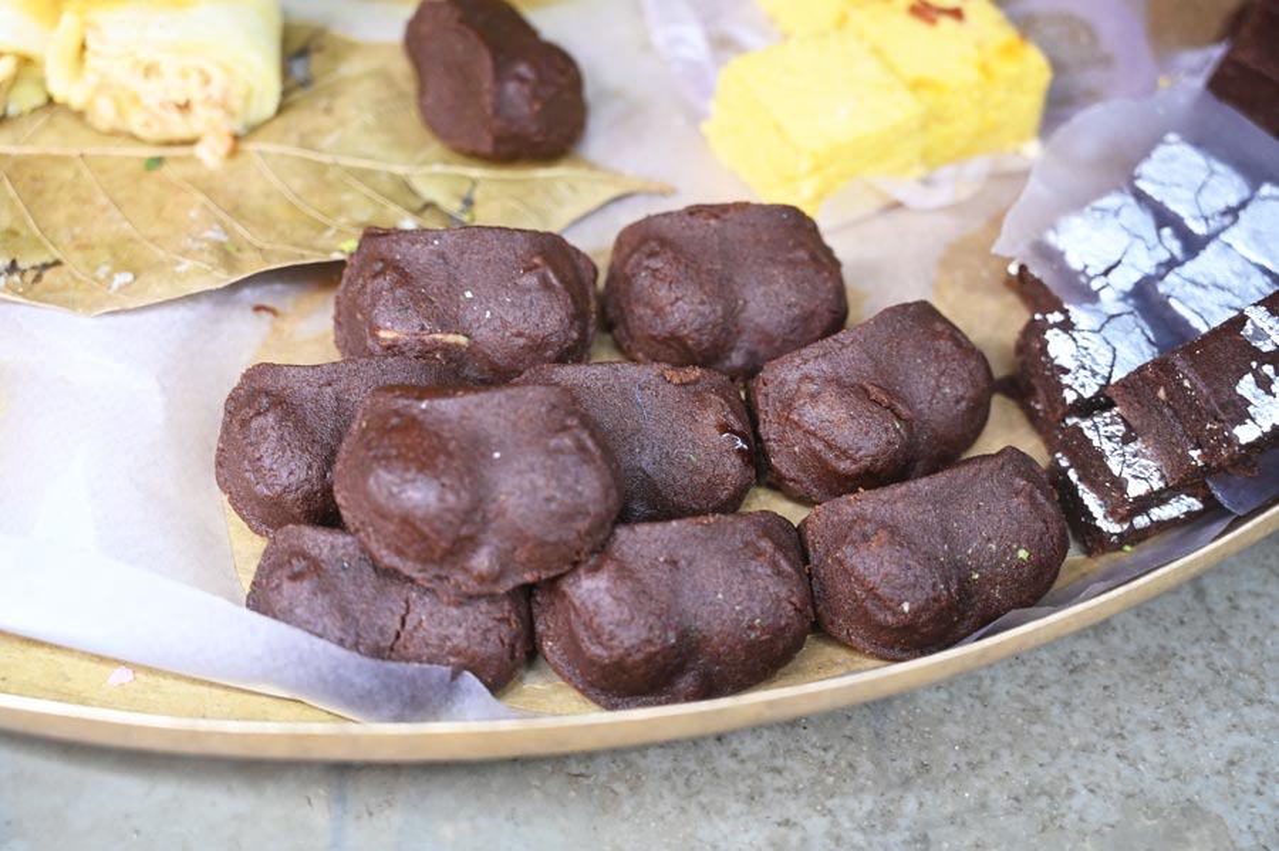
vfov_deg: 27.0
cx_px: 640
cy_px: 426
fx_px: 1775
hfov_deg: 39.6
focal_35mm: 50
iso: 1600
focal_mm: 50
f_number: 4
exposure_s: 1/125
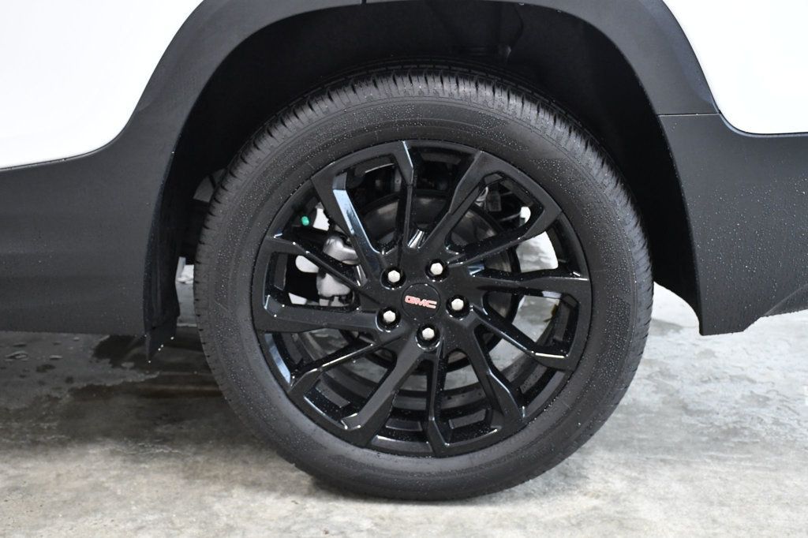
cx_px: 404
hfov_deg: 31.9
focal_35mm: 63
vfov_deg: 21.6
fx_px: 1413
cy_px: 269
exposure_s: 1/125
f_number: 5.6
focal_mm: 42
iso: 2500
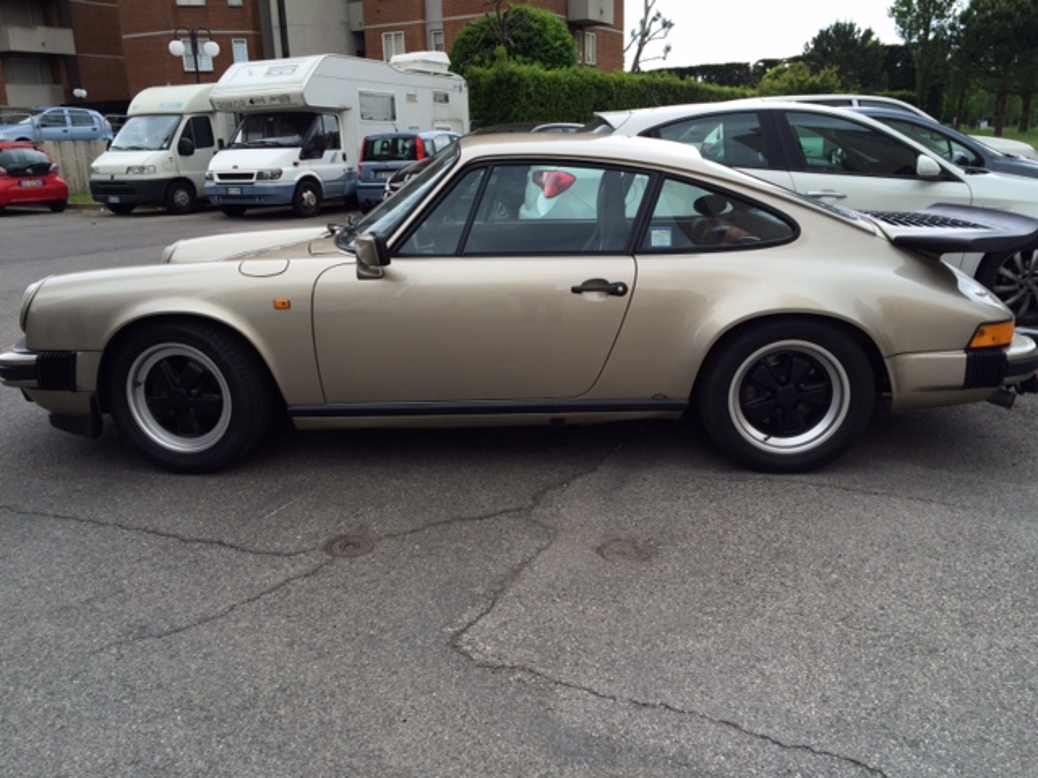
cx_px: 519
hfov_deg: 61.7
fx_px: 870
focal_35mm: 29
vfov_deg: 48.2
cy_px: 389
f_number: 2.2
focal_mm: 4.15
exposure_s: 1/461
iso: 32
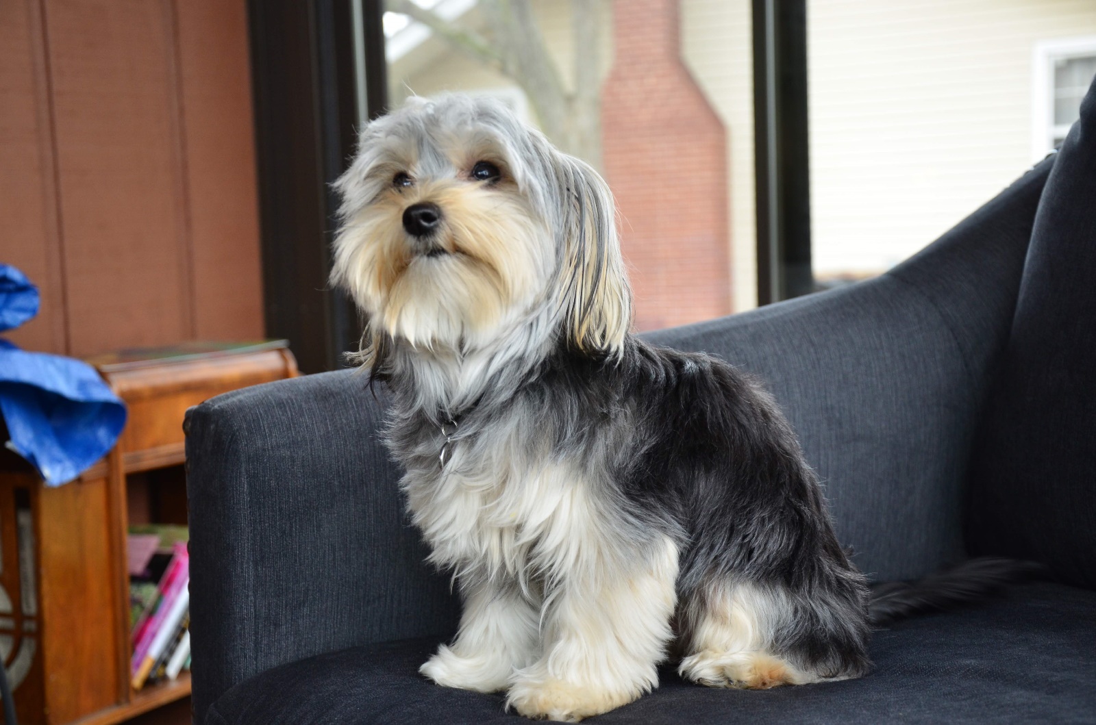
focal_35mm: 52
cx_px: 548
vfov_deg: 25.6
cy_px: 362
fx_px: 1595
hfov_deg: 37.9
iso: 500
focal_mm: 35
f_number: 4.5
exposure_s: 1/100
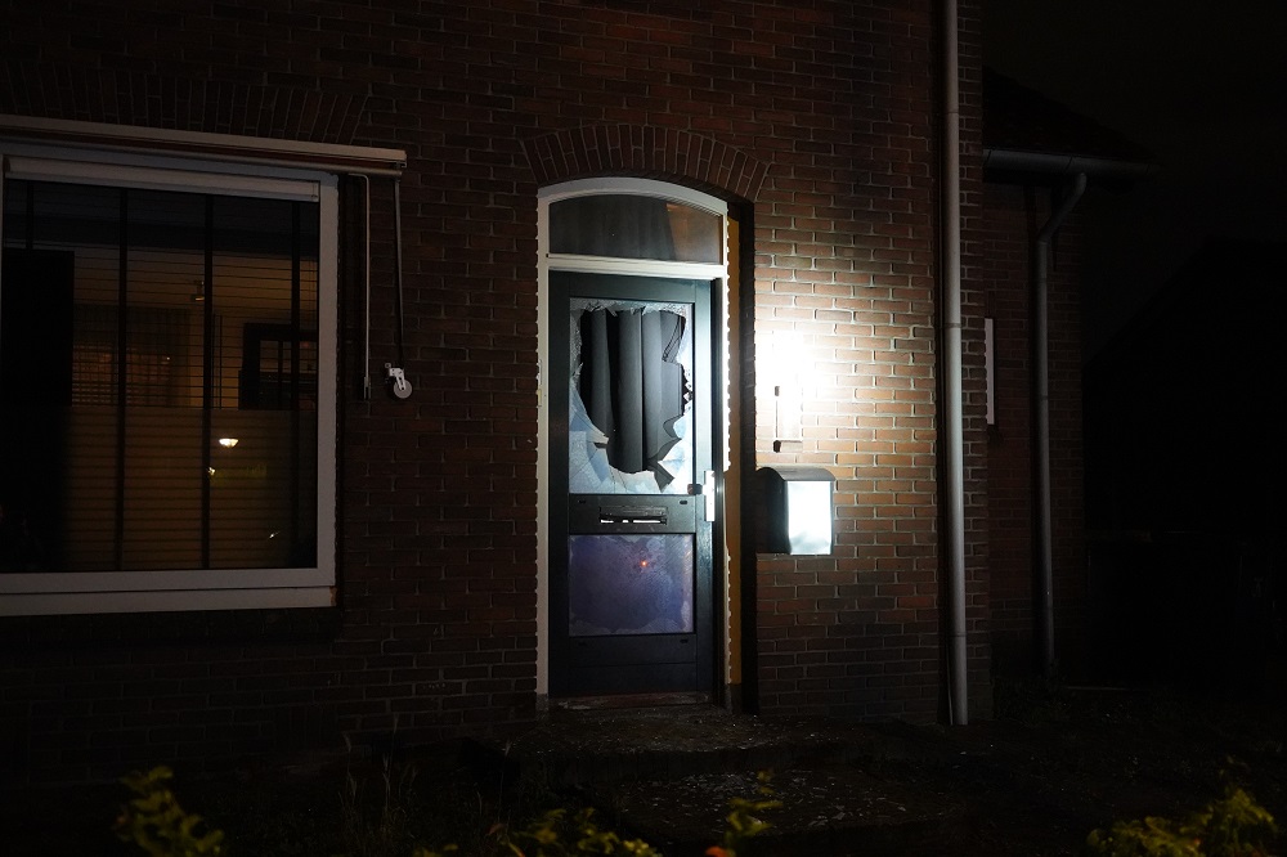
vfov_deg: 34.2
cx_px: 644
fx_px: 1394
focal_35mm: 39
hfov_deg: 49.6
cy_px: 428
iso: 12800
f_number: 4.5
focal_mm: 39
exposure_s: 1/25
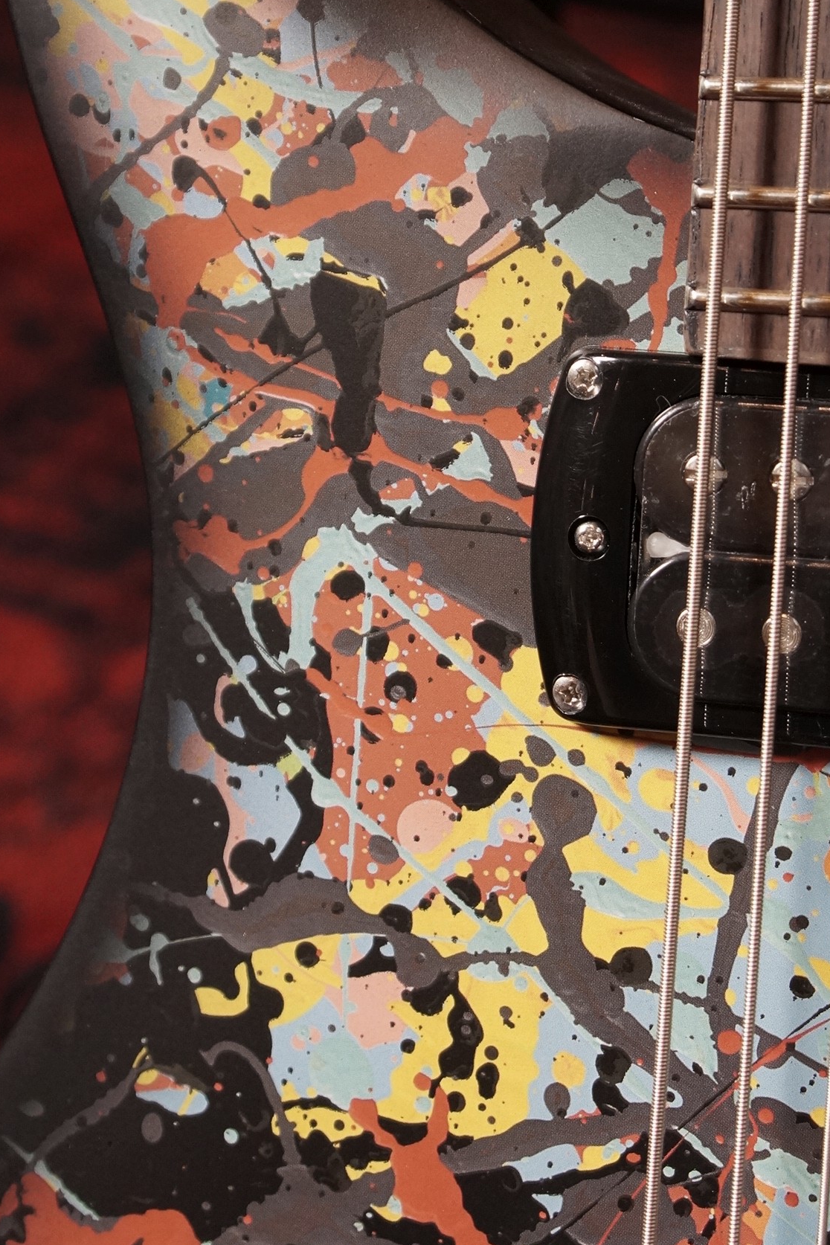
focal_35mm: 86
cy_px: 344
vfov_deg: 23.5
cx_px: 337
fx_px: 2968
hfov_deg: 15.9
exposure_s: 1/100
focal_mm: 35
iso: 800
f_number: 5
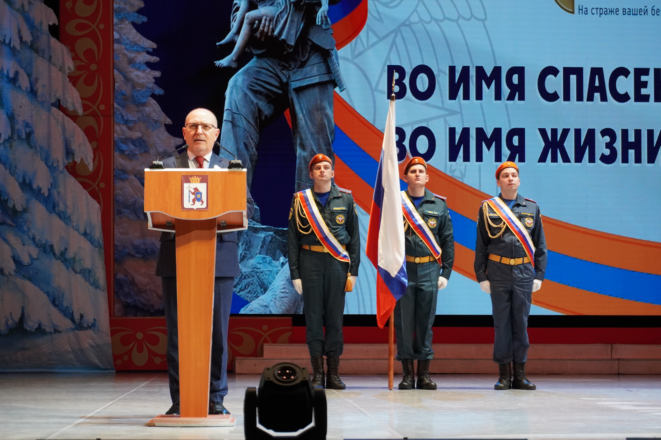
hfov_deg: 27.0
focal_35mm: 75
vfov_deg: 18.2
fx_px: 1377
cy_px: 220
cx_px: 330
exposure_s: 1/160
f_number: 5.6
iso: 2000
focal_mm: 50
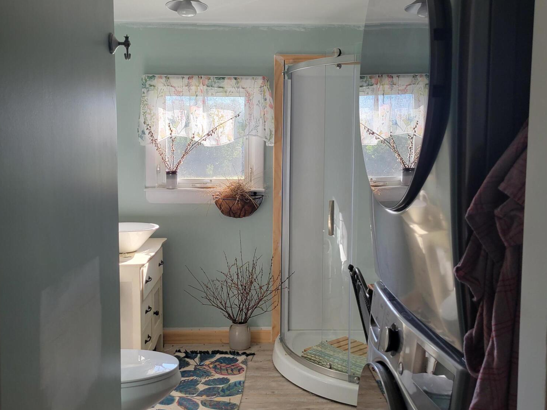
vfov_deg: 40.7
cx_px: 274
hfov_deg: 52.6
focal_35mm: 35
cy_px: 190
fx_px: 553
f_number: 1.8
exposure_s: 1/120
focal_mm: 5.4
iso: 64
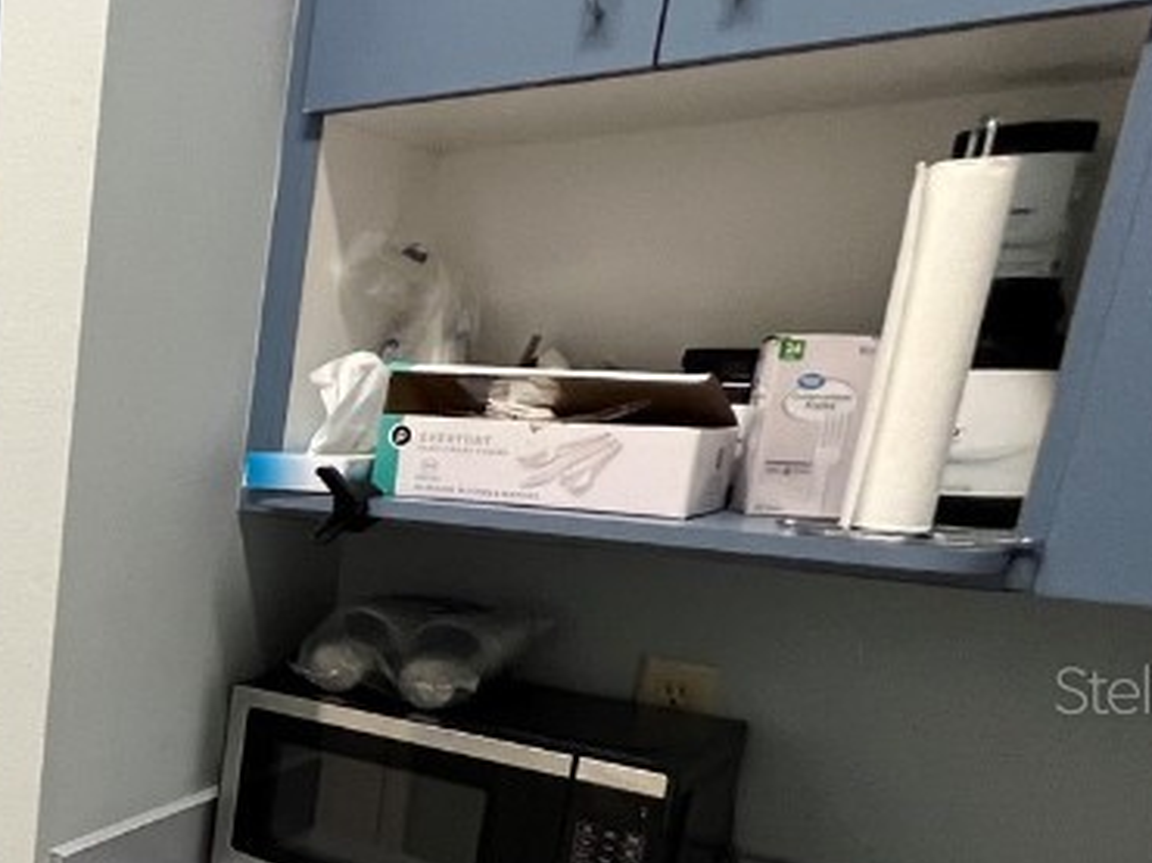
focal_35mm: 36
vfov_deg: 38.2
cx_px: -246
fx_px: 1197
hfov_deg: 37.8
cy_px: 689
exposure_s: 1/60
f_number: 1.8
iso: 400
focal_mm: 1.57
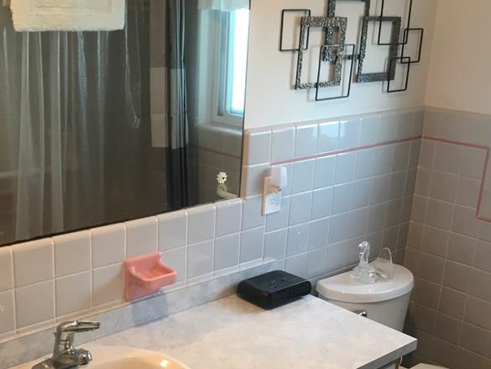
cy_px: 247
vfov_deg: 29.5
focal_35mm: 49
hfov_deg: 38.7
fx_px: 695
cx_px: 187
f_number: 1.8
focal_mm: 3.99
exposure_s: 1/24
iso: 40
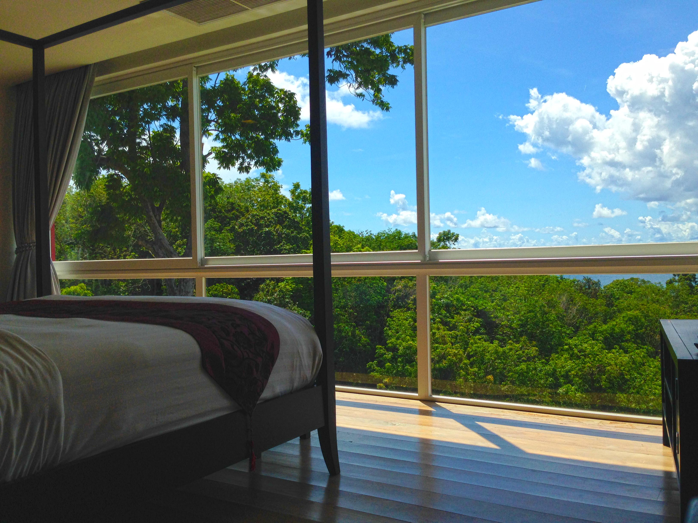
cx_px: 349
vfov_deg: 42.9
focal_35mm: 33
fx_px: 665
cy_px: 262
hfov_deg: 55.4
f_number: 2.4
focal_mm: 4.12
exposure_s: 1/1938
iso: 50
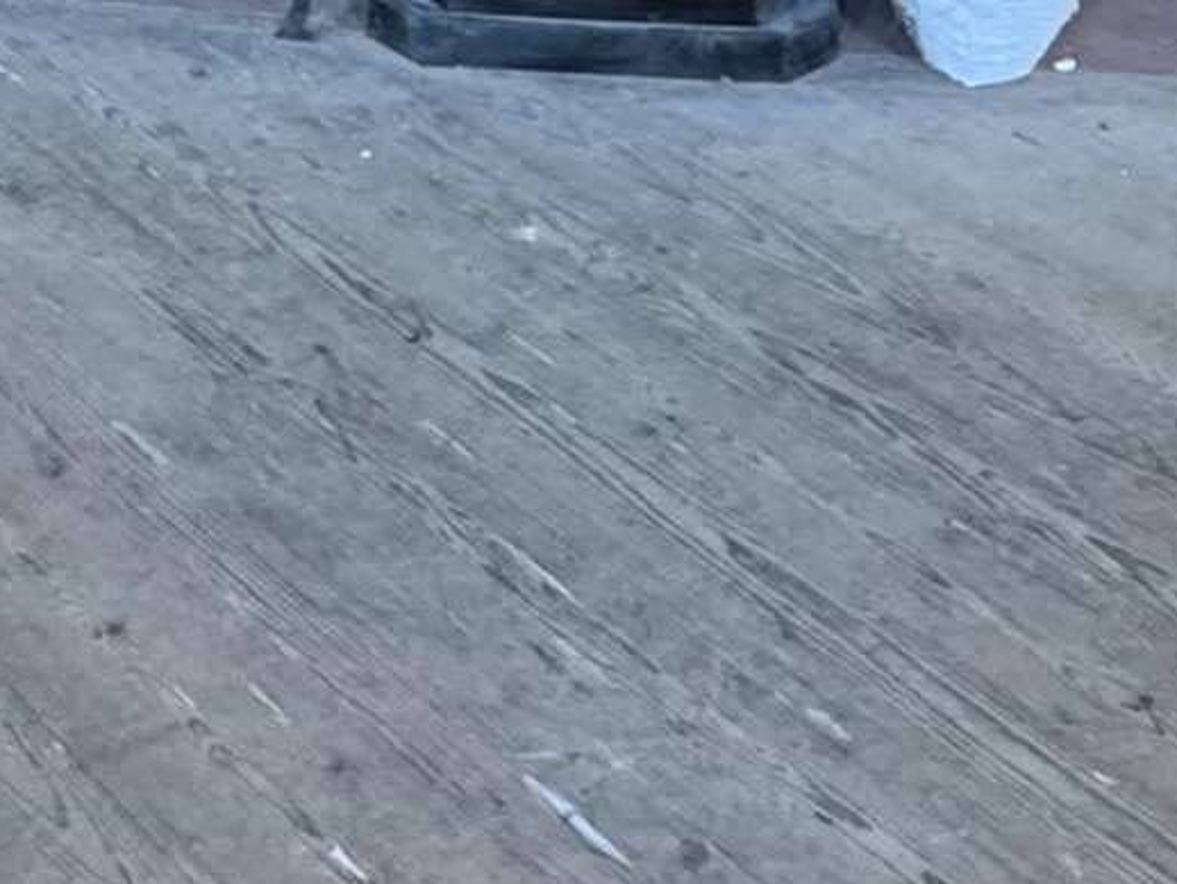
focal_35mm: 83
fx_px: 2823
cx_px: 284
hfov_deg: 23.3
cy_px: -1164
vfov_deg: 13.6
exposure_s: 1/84
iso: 320
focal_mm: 2.22
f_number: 2.2
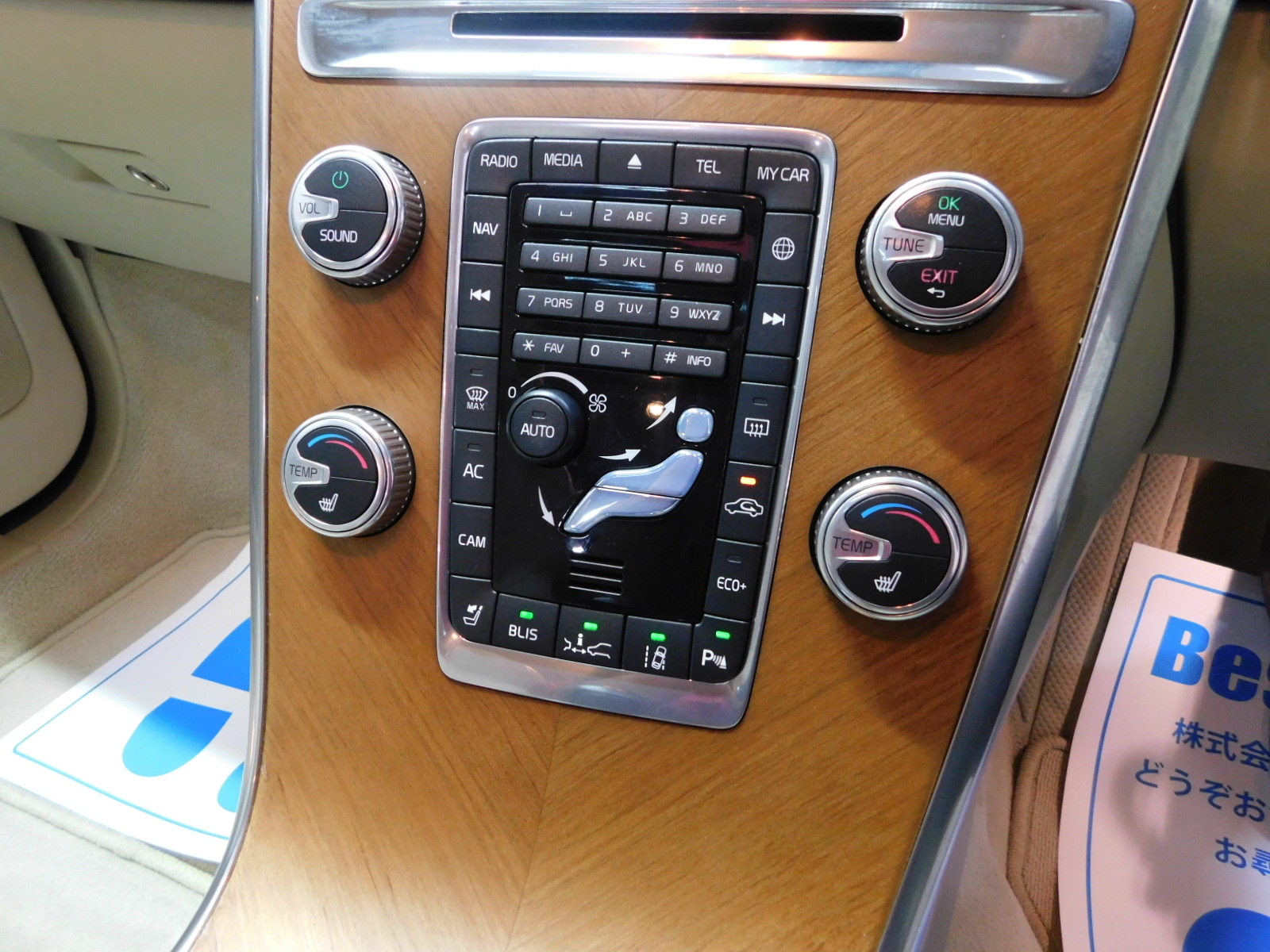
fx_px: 844
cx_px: 635
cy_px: 476
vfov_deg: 58.9
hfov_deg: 73.9
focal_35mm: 23
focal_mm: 4
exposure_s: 1/8
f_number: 3
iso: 400
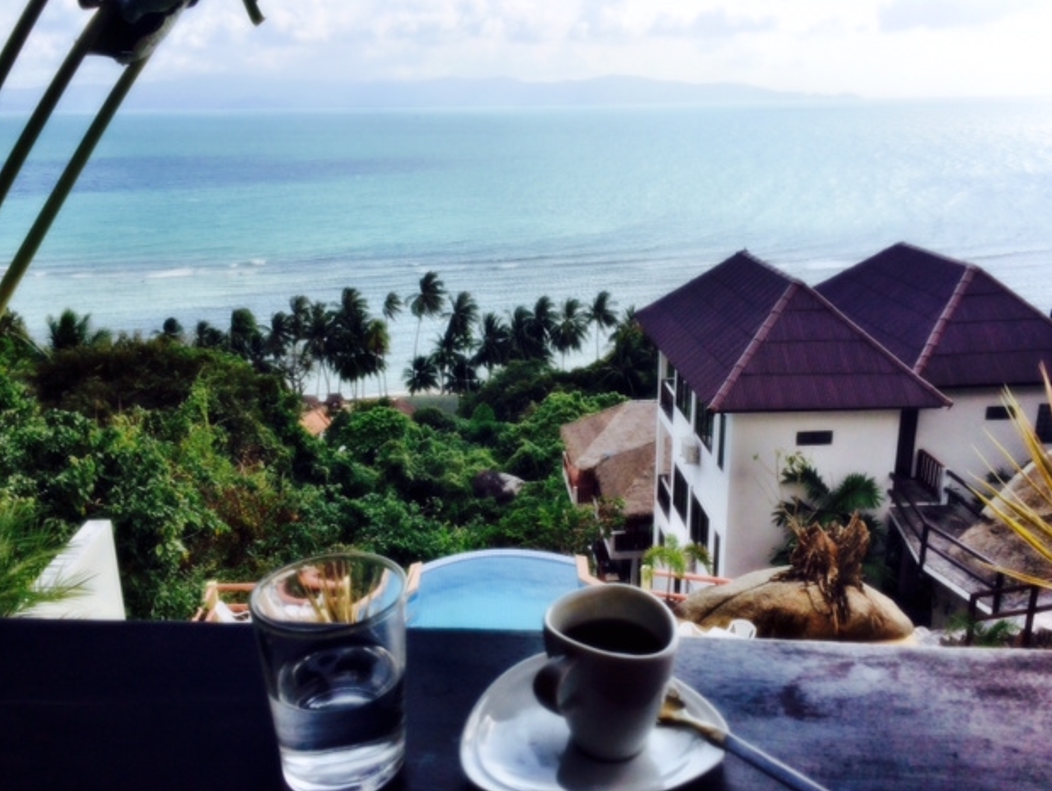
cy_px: 400
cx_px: 525
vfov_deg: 45.5
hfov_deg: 58.3
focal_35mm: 31
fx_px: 943
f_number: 2.2
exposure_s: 1/2564
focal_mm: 4.12
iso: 32
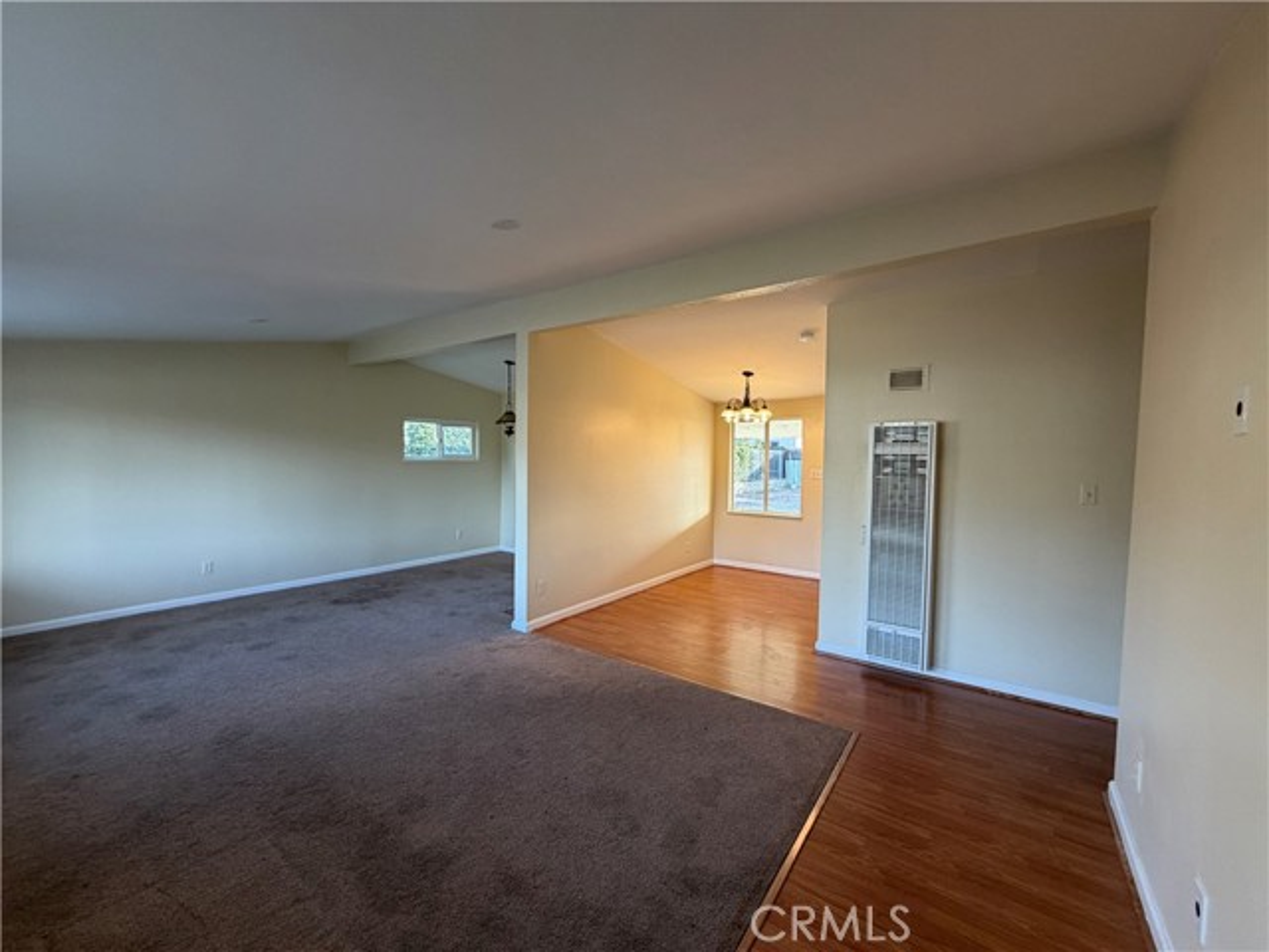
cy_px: 476
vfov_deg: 85.7
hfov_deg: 102.1
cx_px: 634
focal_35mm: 14
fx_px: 513
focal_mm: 2.22
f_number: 2.2
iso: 160
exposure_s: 1/120
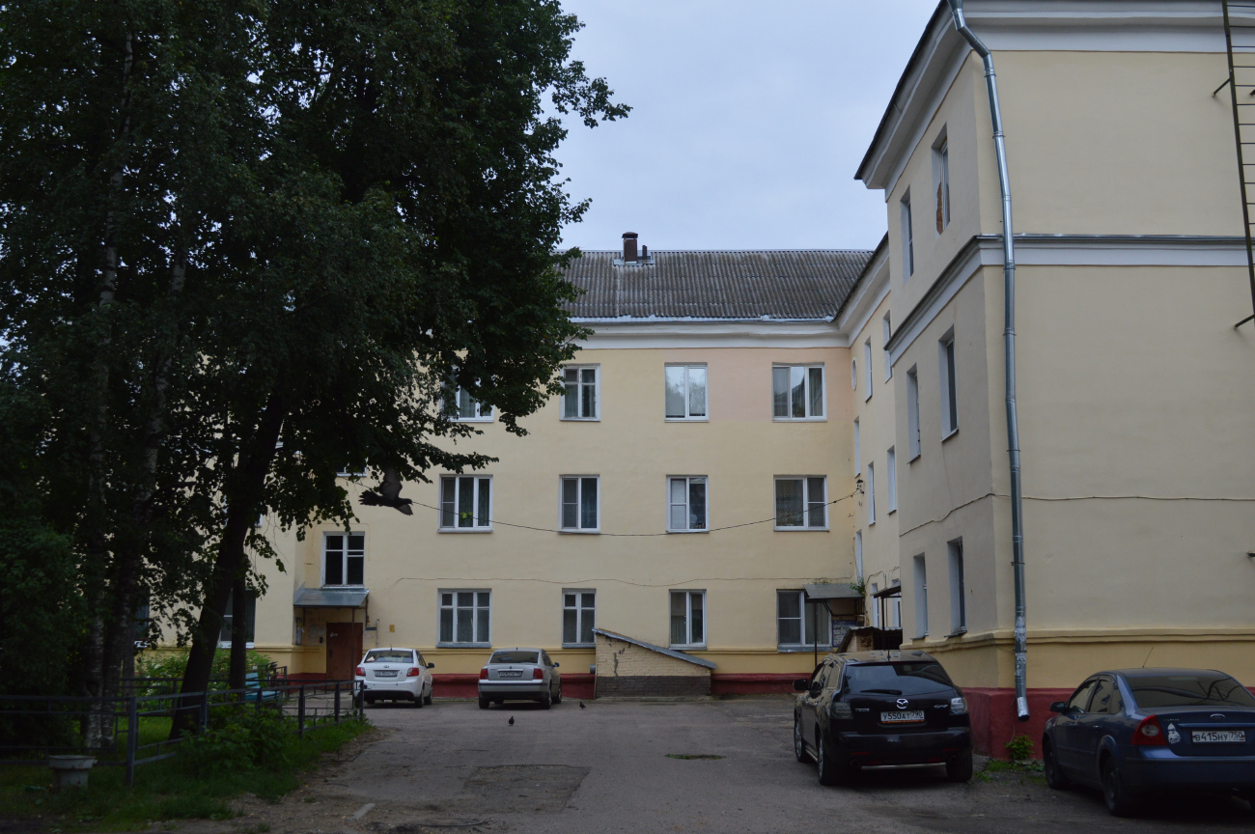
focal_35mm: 40
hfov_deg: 48.0
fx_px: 1410
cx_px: 628
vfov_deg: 32.9
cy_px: 417
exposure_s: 1/1600
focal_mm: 27
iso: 400
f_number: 5.6
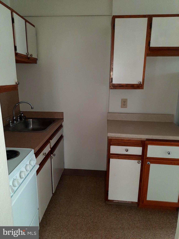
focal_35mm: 25
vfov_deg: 69.4
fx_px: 172
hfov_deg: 54.9
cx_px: 90
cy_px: 120
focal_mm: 4.6
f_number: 2
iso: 400
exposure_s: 1/30
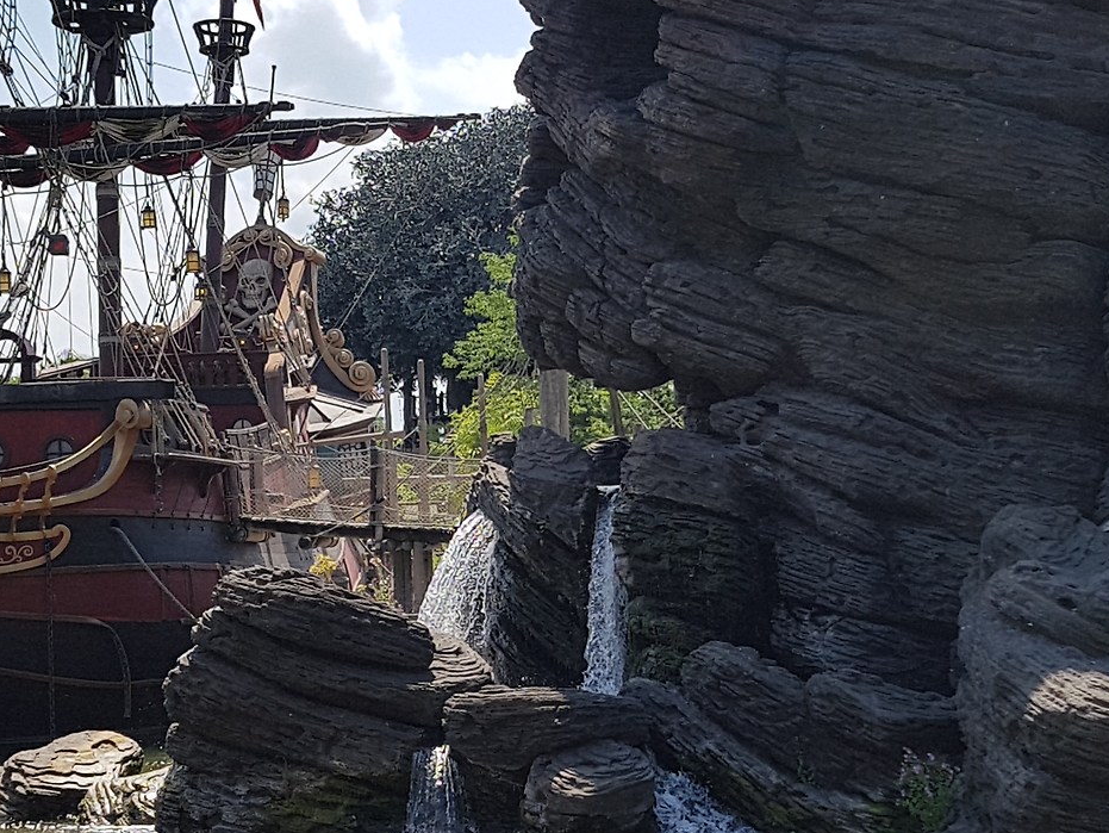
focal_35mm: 67
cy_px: 530
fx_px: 2147
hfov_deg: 28.8
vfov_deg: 21.9
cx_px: 740
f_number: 1.7
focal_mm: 4.2
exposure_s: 1/3760
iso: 50
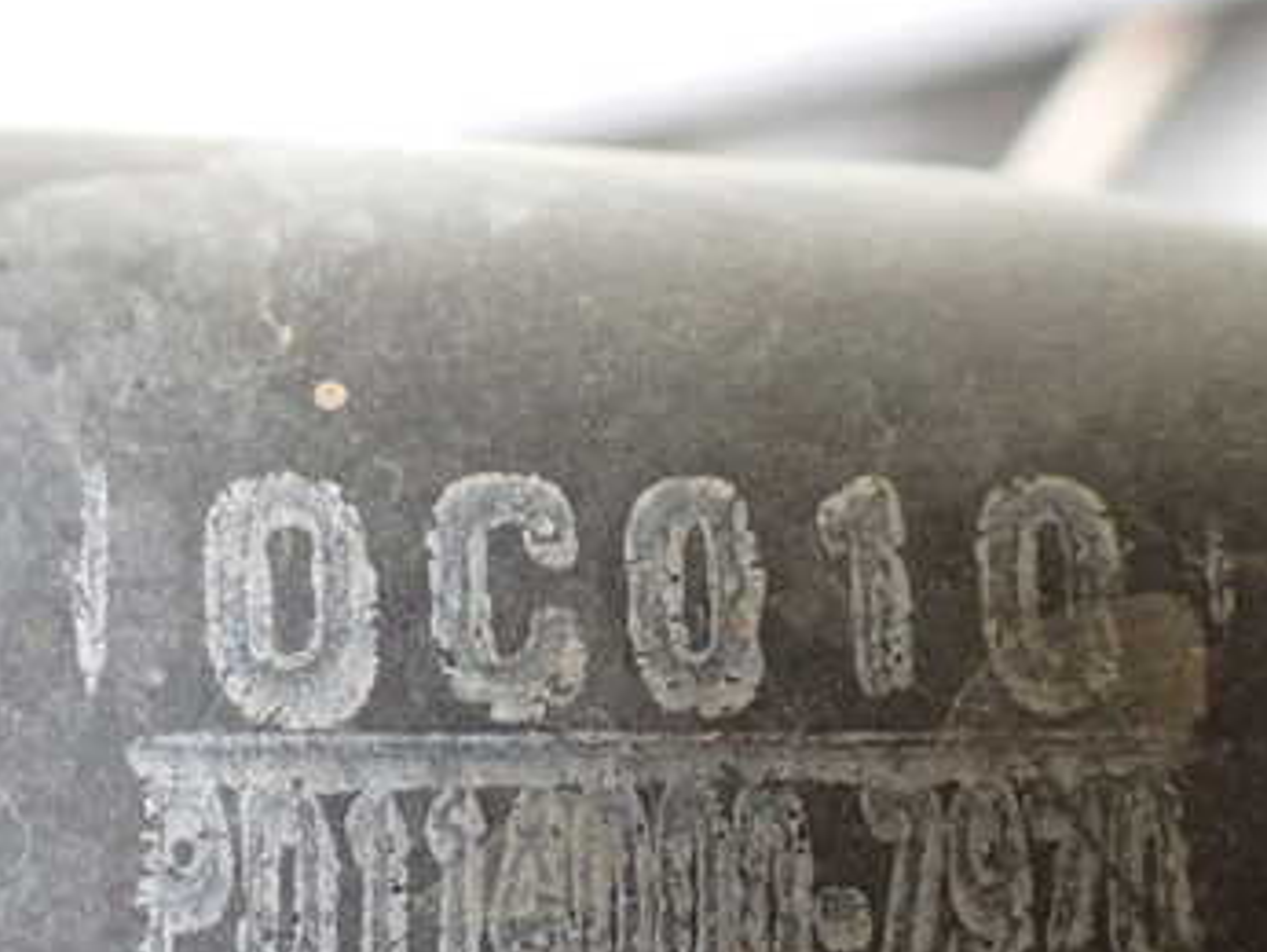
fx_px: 1905
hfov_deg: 36.5
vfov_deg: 27.9
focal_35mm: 52
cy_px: 652
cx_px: 447
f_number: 2.3
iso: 800
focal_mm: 5.4
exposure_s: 1/80
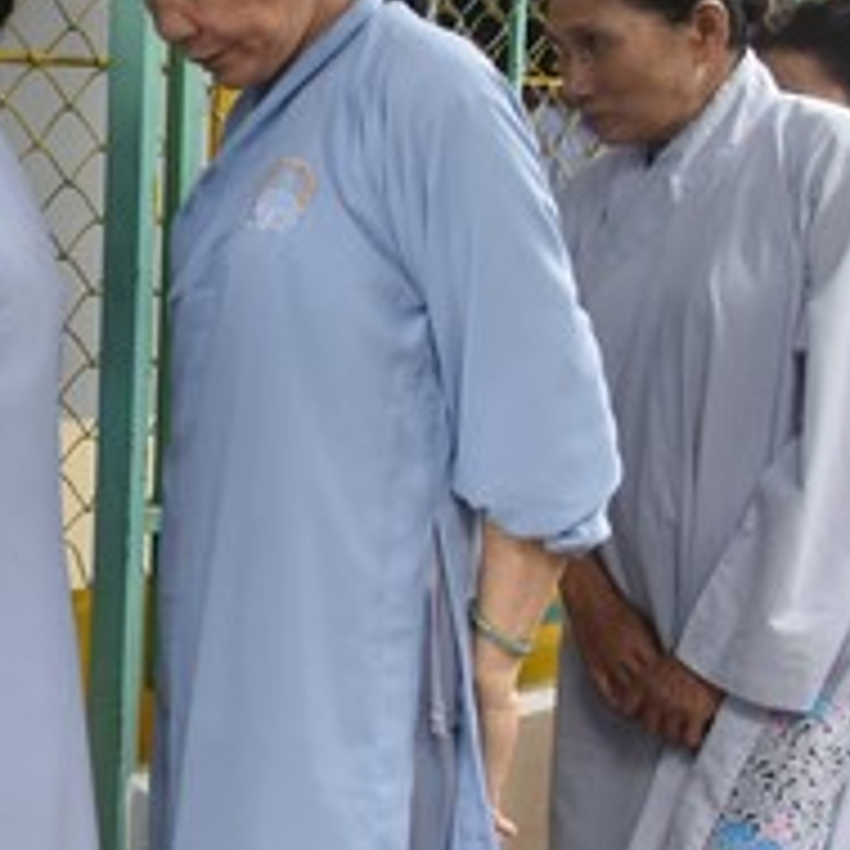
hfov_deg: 20.9
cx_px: -427
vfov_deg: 24.7
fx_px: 1945
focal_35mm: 70
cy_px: 414
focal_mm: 24
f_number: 4
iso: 1250
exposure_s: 1/640
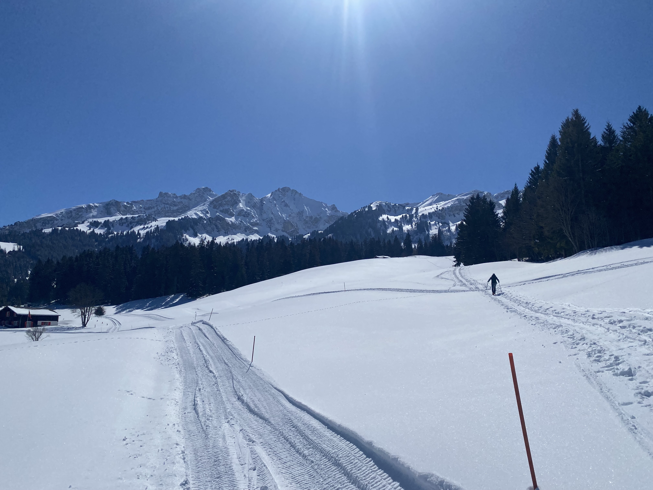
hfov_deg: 67.3
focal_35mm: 26
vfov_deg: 53.1
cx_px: 326
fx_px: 490
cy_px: 245
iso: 40
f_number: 1.8
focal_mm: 4.25
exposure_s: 1/16393
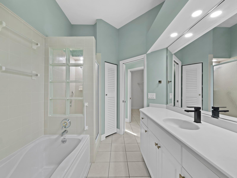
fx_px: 96
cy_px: 89
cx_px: 118
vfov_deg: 85.7
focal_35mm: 14
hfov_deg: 102.0
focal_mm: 7
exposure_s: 1/2
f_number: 11
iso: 320
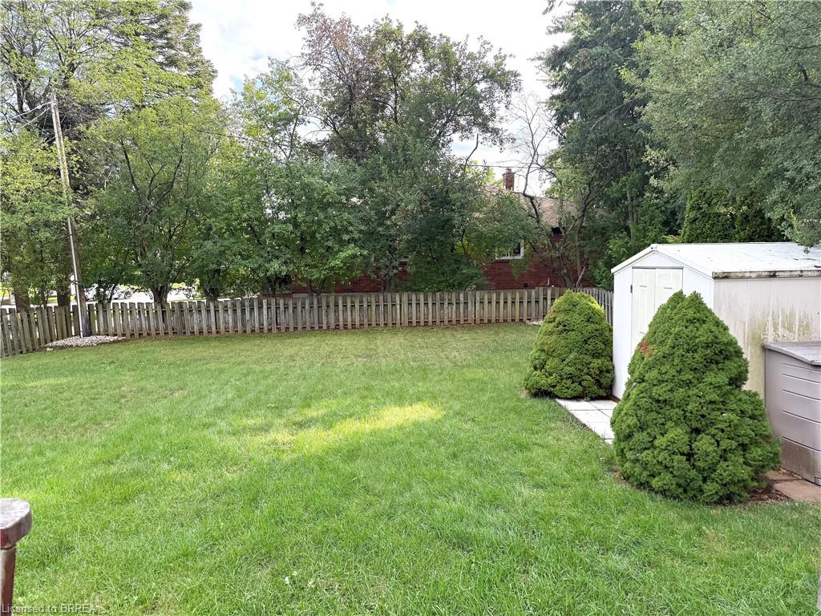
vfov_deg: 56.8
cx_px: 410
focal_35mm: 24
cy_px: 308
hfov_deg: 71.6
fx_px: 569
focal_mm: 6.8
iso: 100
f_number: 1.8
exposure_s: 1/955
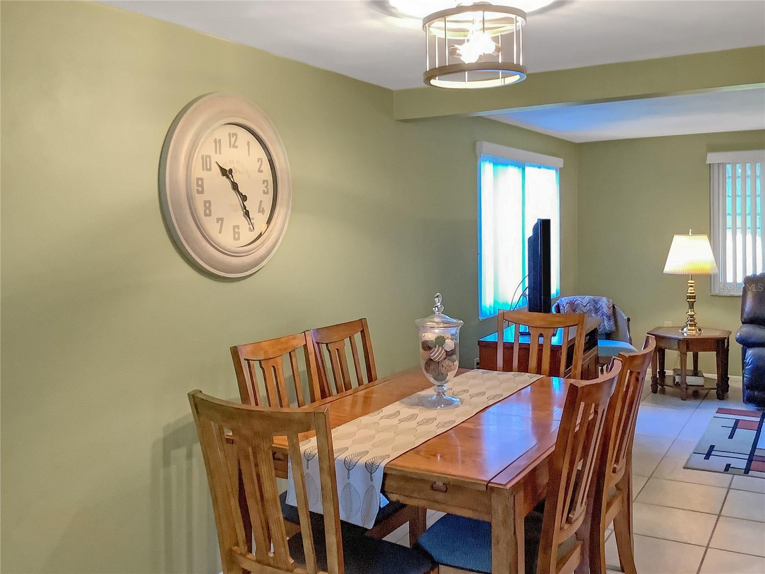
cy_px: 287
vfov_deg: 45.4
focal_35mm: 31
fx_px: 685
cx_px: 382
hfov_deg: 58.4
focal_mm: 3.3
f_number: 2.4
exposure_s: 1/60
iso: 250
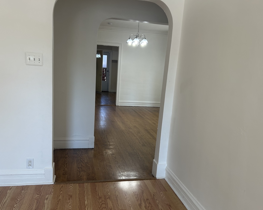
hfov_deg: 58.8
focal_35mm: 30
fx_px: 234
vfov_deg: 48.4
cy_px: 115
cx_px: 131
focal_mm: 5.7
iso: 50
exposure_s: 1/120
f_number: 1.5
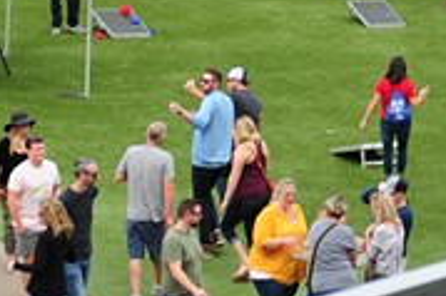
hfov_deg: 7.7
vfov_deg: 5.1
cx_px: 396
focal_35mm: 268
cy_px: -203
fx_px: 3317
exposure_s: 1/500
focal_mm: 48
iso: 320
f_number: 4
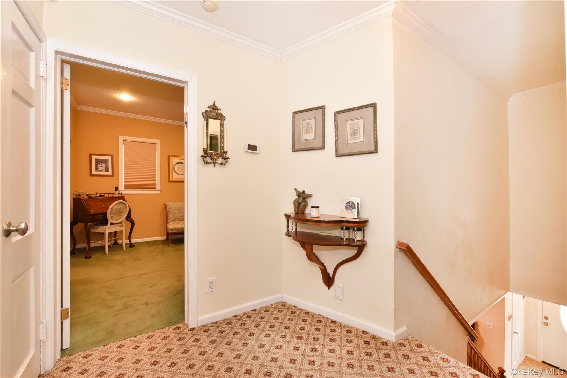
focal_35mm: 14
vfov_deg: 81.2
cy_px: 189
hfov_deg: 104.2
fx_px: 221
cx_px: 284
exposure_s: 1/30
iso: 1600
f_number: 10
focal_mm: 14
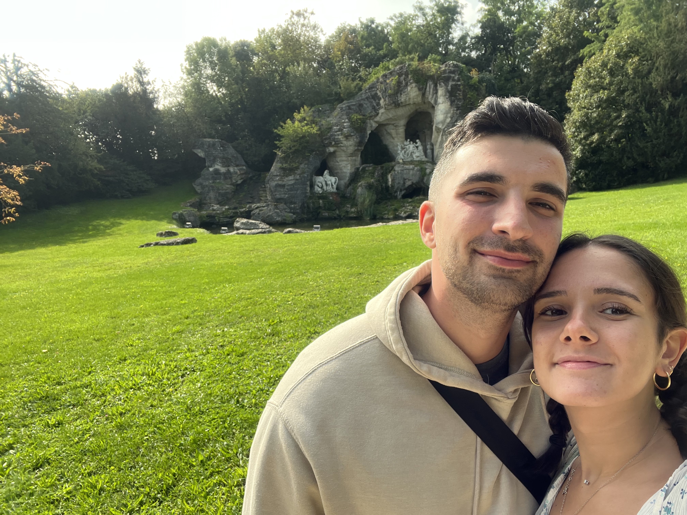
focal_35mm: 23
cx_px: 344
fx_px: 456
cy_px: 258
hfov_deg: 73.9
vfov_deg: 58.9
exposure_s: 1/259
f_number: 2.2
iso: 32
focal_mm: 2.71
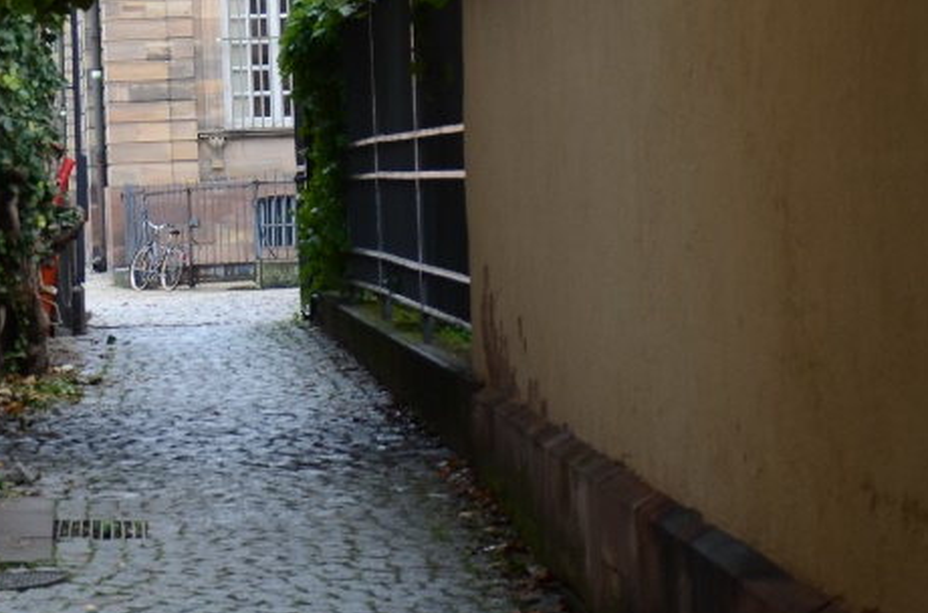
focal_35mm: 183
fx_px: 4698
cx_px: 198
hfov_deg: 11.2
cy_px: 1
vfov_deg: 7.4
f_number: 4.5
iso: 160
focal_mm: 35
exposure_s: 1/25
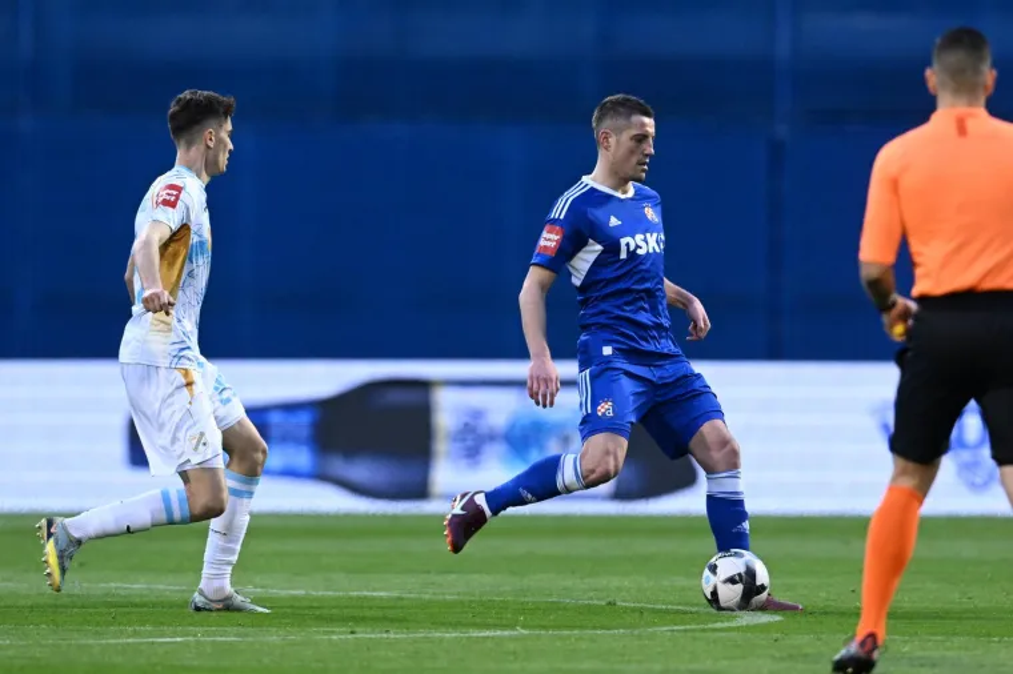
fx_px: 11250
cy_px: 337
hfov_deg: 5.2
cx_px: 506
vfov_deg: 3.4
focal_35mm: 400
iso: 4000
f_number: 4
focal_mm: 400
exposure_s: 1/1600
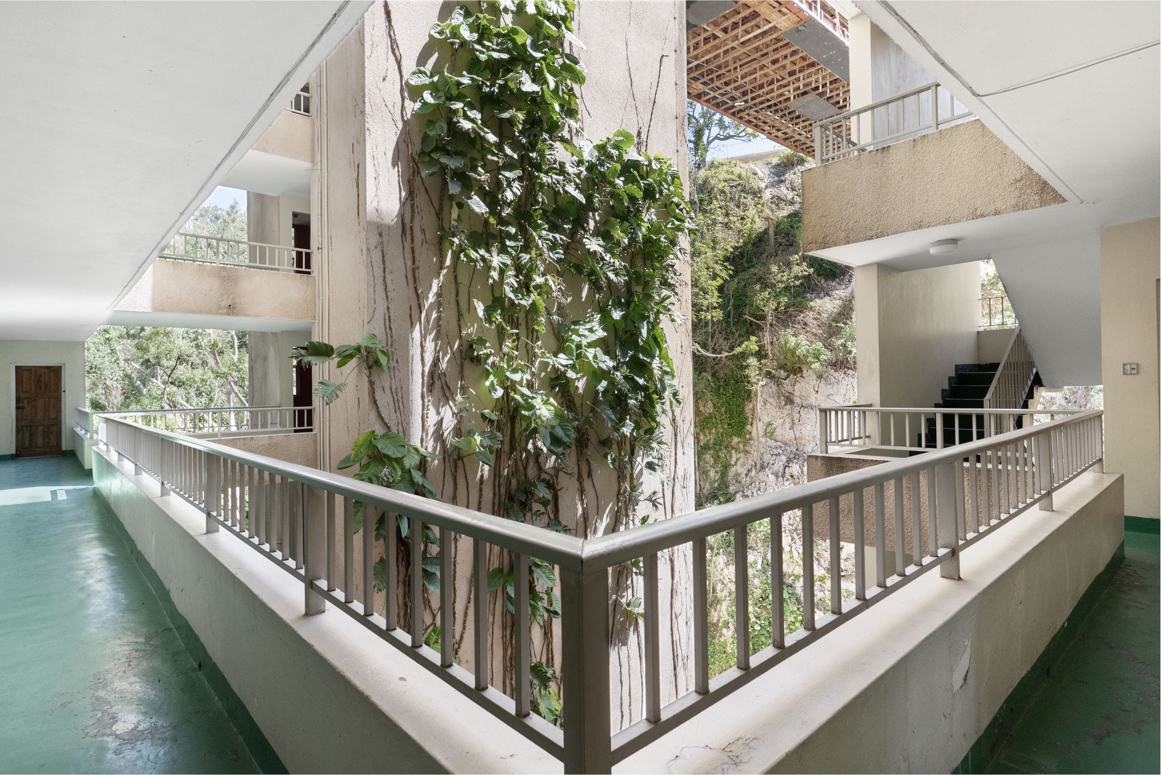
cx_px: 580
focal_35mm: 18
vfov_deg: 67.4
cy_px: 388
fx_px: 581
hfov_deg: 90.0
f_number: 6.3
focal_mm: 18
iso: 4000
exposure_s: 1/500
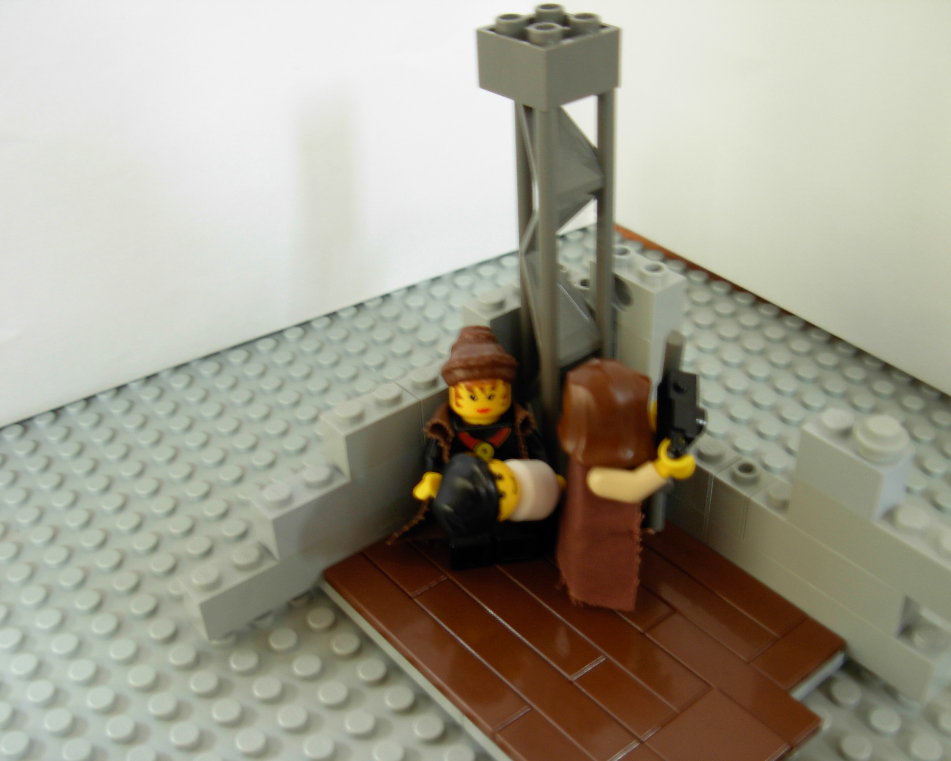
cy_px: 383
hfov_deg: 45.8
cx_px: 491
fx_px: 1126
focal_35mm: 40
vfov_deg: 37.3
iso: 79
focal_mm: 6.3
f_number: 2.9
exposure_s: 1/5.9
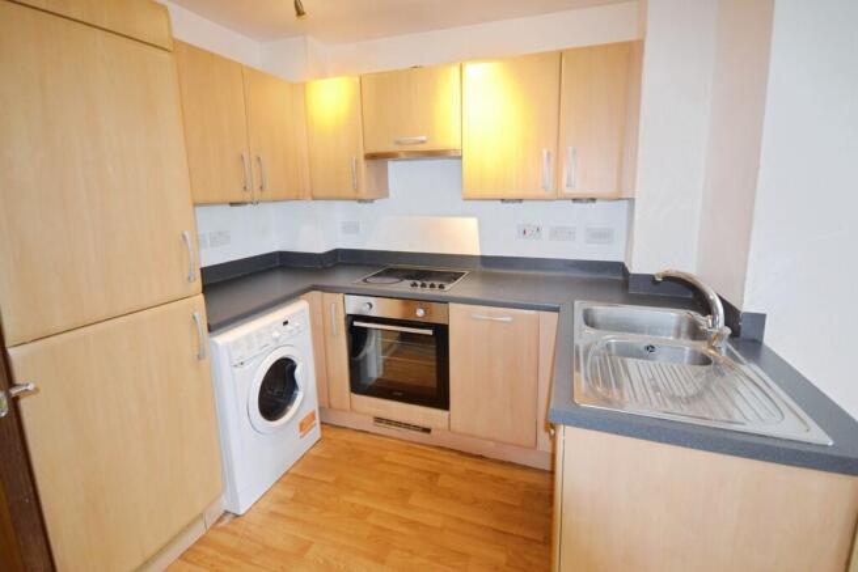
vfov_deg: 77.4
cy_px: 286
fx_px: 358
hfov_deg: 100.4
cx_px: 429
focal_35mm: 15
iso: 1250
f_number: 4
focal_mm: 10
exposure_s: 1/60
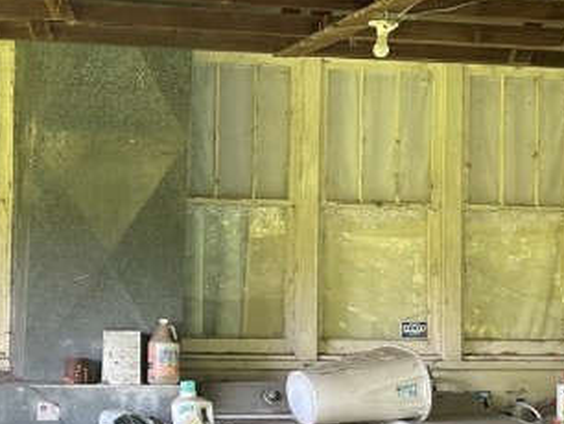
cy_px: 229
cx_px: 192
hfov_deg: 22.4
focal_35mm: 87
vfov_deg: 17.0
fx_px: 1419
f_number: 1.6
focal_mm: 5.1
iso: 125
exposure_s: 1/121
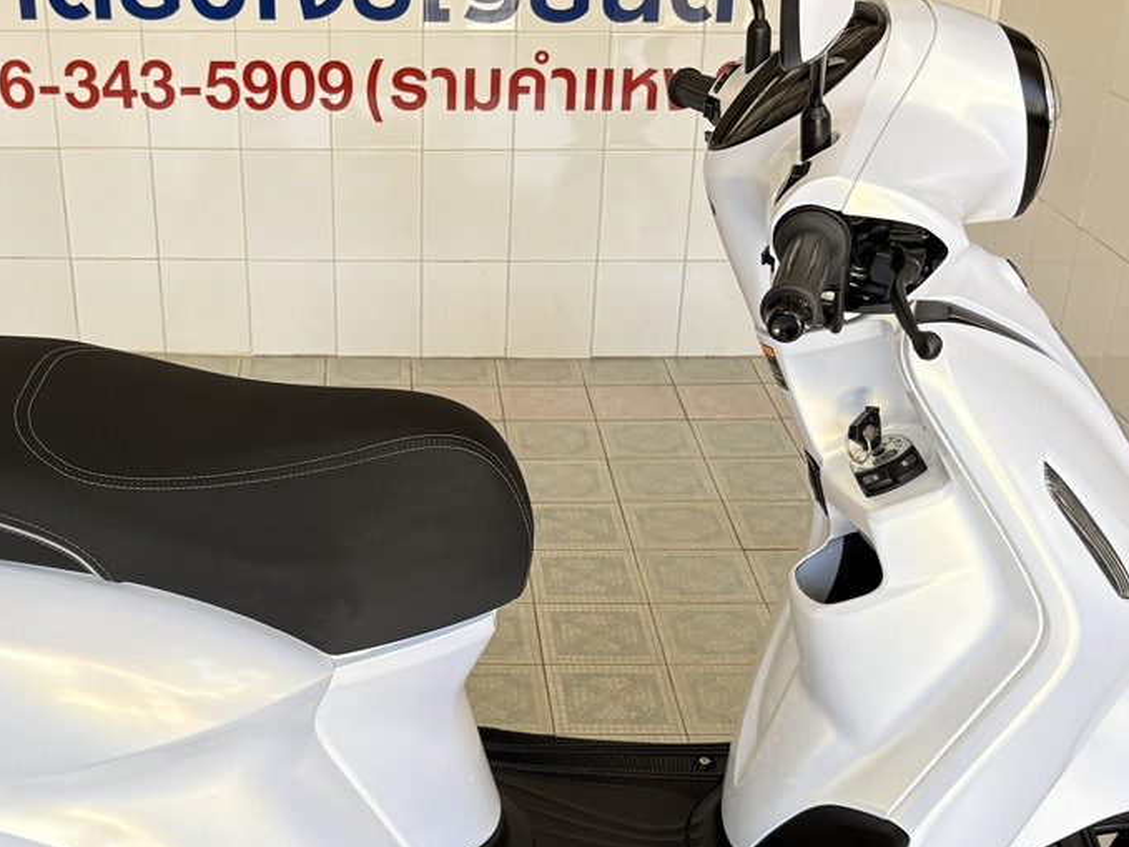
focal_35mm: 49
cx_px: 397
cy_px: 546
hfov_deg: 38.6
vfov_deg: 29.5
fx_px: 1598
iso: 100
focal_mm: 5.96
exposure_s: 1/121
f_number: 1.6
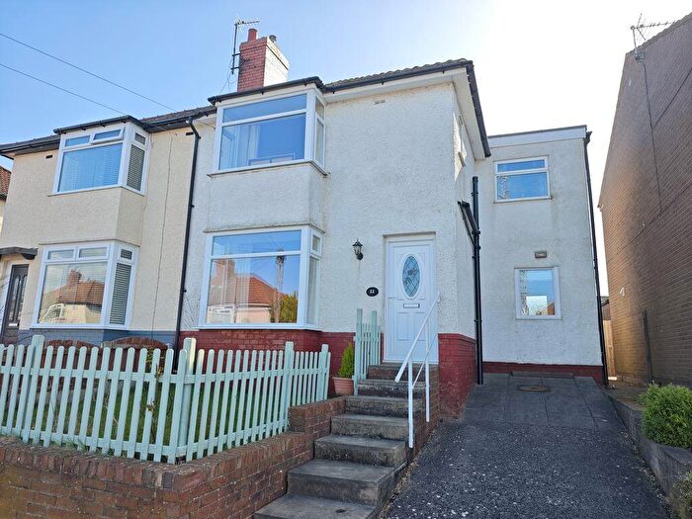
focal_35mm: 23
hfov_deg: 73.9
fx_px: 460
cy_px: 260
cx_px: 346
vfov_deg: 58.9
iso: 50
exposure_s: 1/699
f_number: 2
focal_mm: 8.72
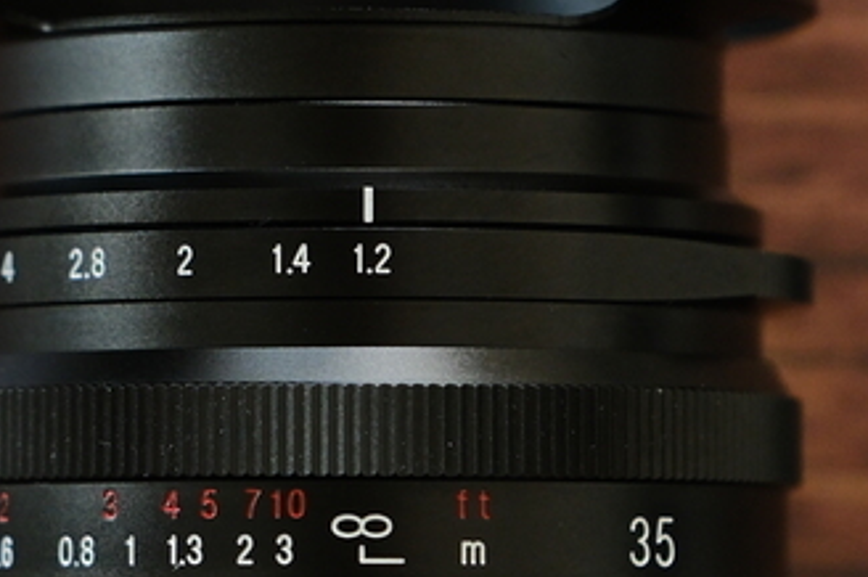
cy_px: 333
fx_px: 7322
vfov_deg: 4.5
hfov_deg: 6.8
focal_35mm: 304
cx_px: 363
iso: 1250
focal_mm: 55
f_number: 2.8
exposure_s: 1/75
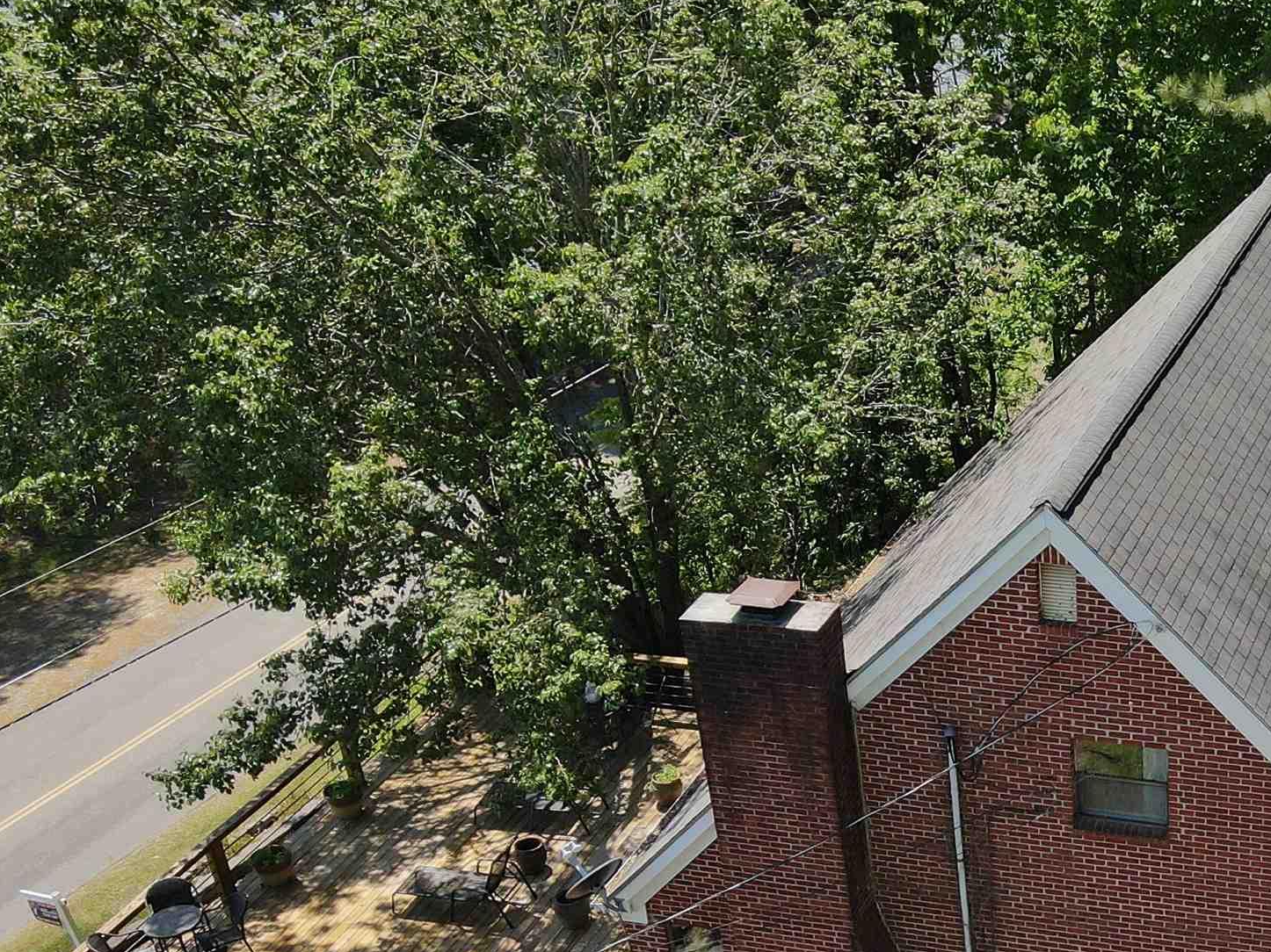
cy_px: 815
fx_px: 1872
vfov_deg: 27.7
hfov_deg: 34.5
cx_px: 1237
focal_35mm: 51
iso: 100
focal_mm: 4.5
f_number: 2.8
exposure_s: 1/640
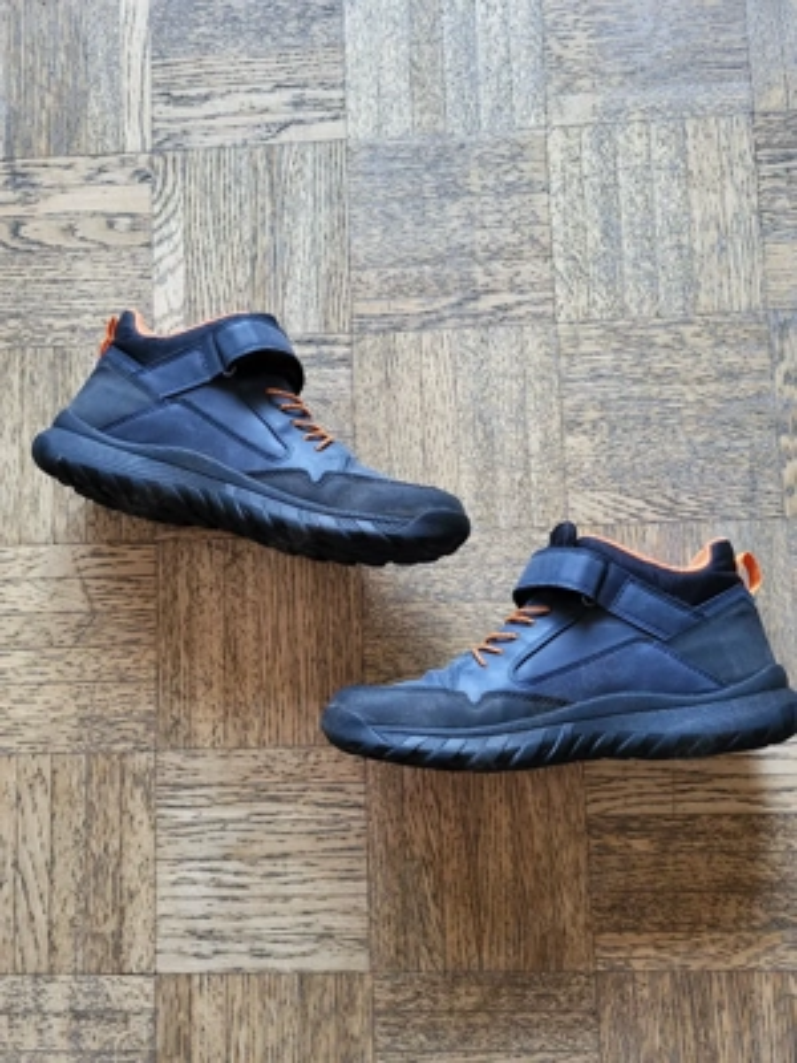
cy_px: 532
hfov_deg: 53.1
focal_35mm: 26
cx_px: 398
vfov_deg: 67.3
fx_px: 798
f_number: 1.8
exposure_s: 1/50.3
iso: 250
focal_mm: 5.4
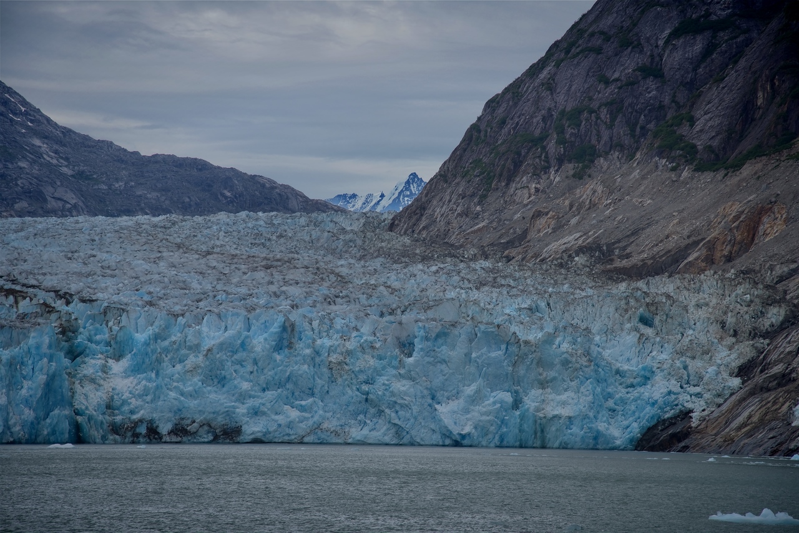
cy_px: 266
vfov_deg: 11.4
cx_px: 400
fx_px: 2664
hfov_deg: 17.1
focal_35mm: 120
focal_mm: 120
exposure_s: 1/250
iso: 100
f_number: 6.3
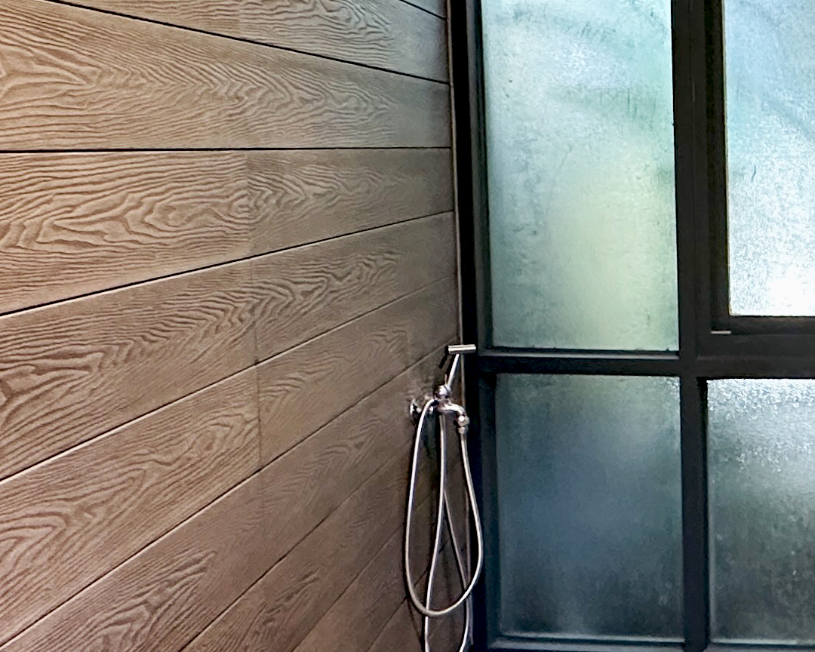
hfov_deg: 29.3
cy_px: 237
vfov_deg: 29.5
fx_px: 1230
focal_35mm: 51
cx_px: 1069
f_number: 2.2
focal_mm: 2.22
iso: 400
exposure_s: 1/60
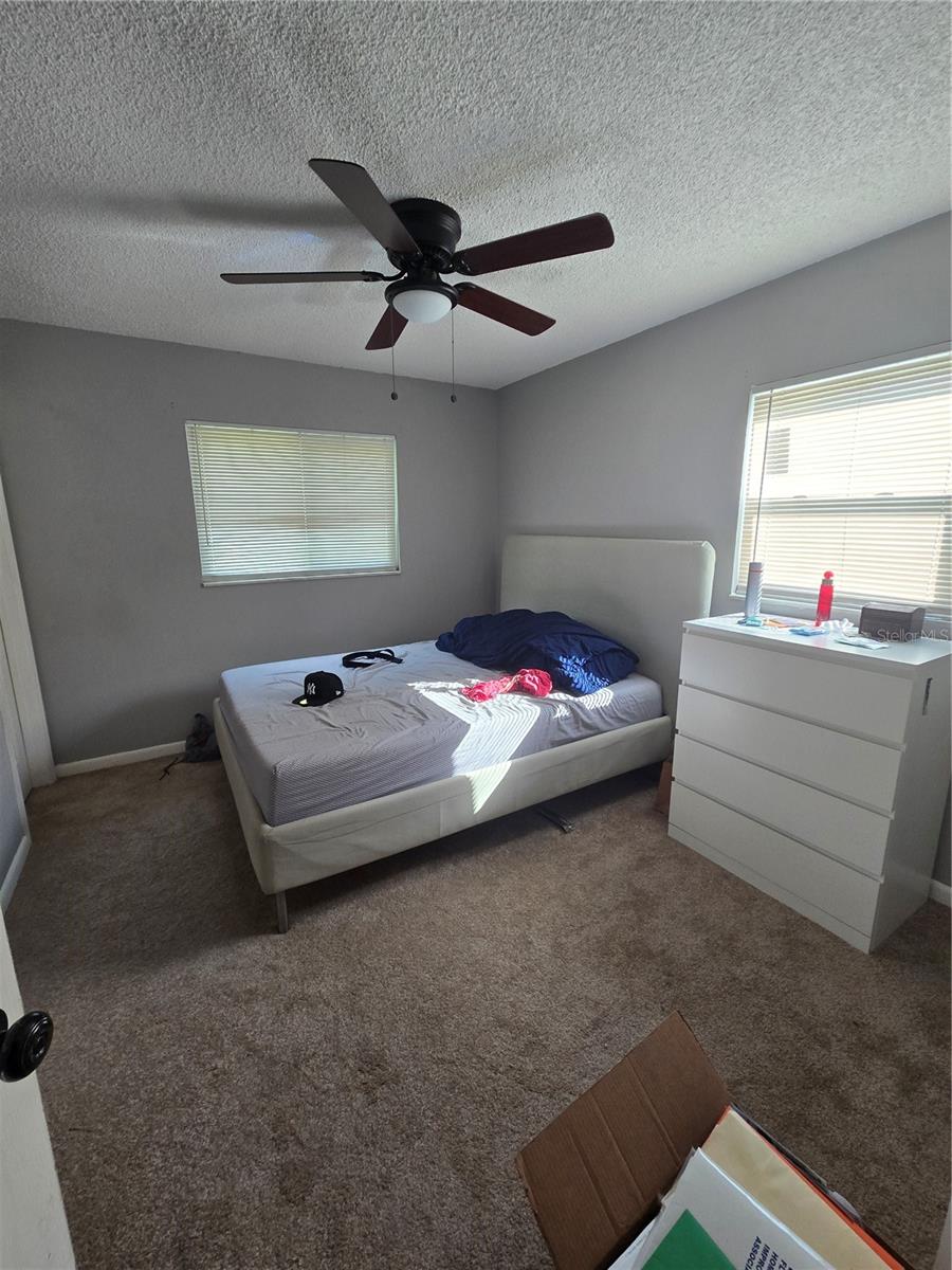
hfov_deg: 89.9
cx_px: 476
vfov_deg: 106.2
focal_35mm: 13
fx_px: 477
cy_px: 635
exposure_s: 1/60
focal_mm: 2.2
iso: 100
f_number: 2.2
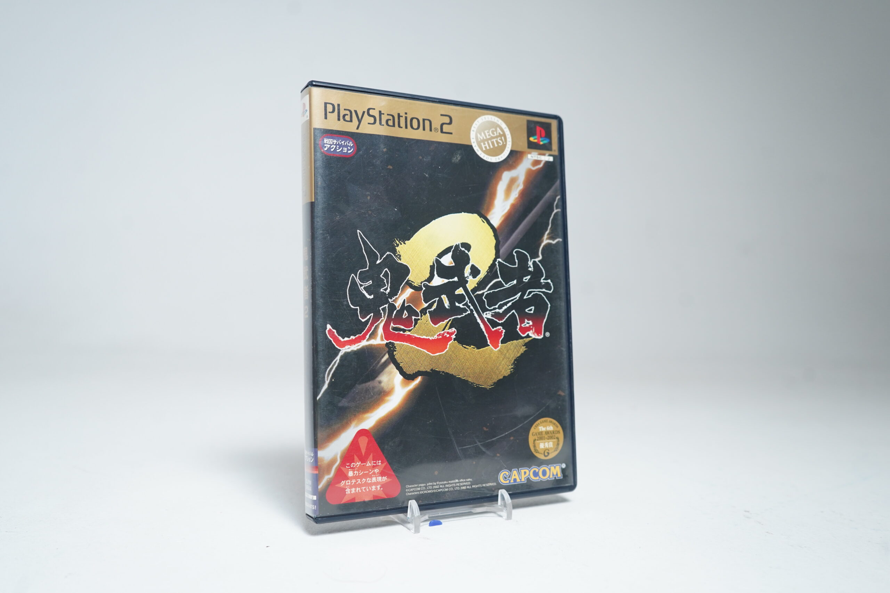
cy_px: 296
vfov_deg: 45.0
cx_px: 445
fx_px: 717
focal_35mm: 29
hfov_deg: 63.7
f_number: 5
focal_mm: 29
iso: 800
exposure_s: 1/30
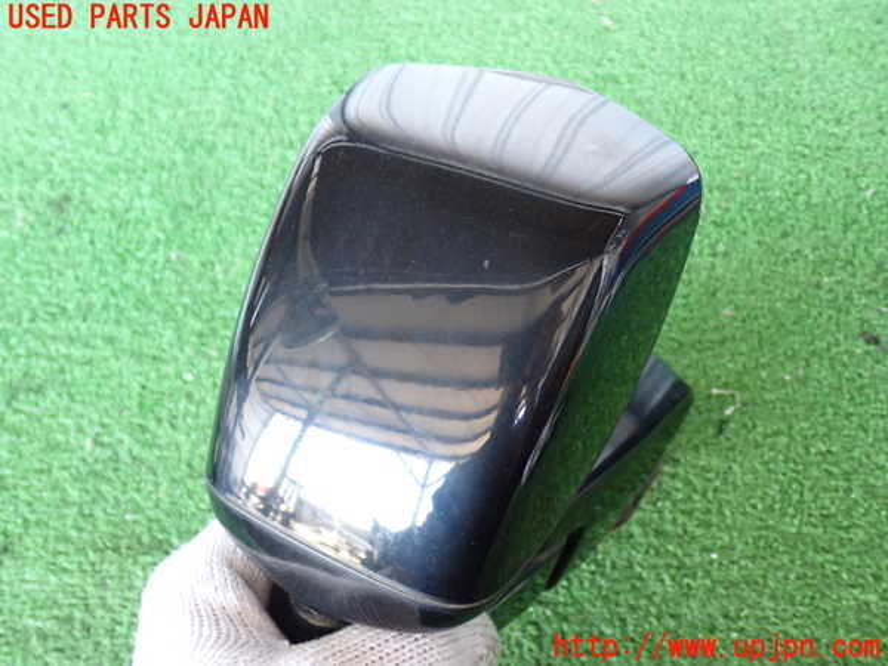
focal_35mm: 36
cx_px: 444
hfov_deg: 51.4
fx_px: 924
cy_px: 333
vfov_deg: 39.7
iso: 640
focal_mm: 6.37
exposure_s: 1/40
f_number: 2.5
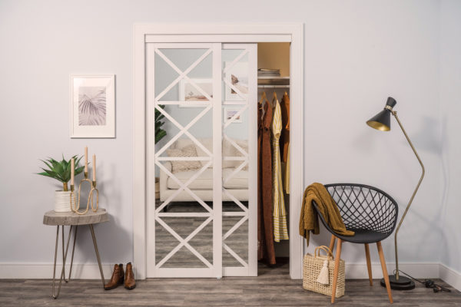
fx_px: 448
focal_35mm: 35
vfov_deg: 37.9
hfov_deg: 54.4
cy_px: 154
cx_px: 230
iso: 500
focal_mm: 35
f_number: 4
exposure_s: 1/125
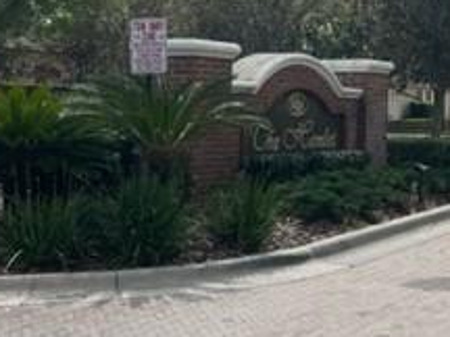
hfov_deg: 24.0
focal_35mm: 77
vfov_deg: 19.0
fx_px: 1001
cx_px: 473
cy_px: 89
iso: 50
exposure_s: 1/5076
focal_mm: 5.7
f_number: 1.5
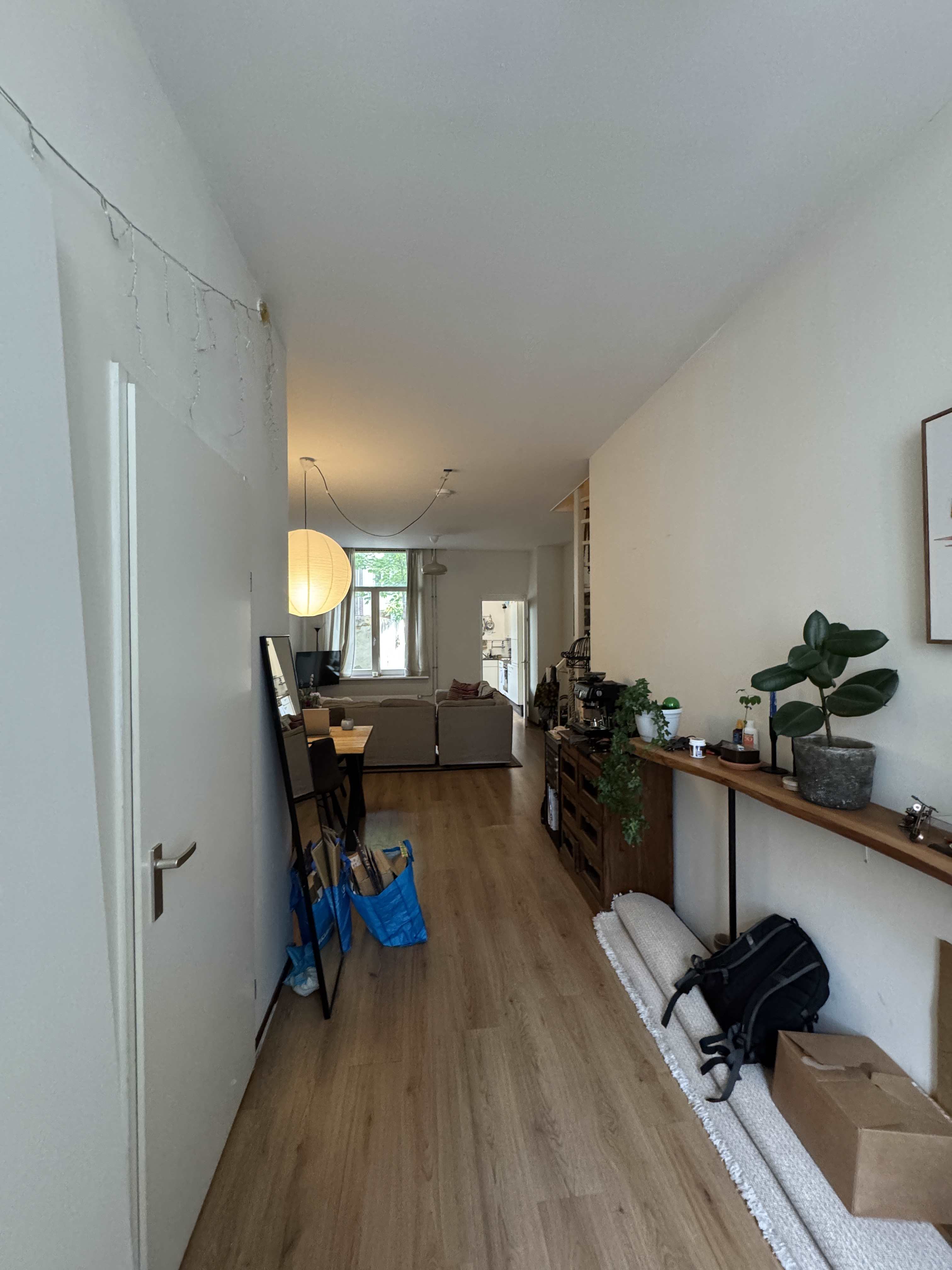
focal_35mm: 14
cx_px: 476
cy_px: 635
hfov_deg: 85.7
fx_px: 513
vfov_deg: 102.1
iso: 800
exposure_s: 1/50
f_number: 2.2
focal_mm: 2.22
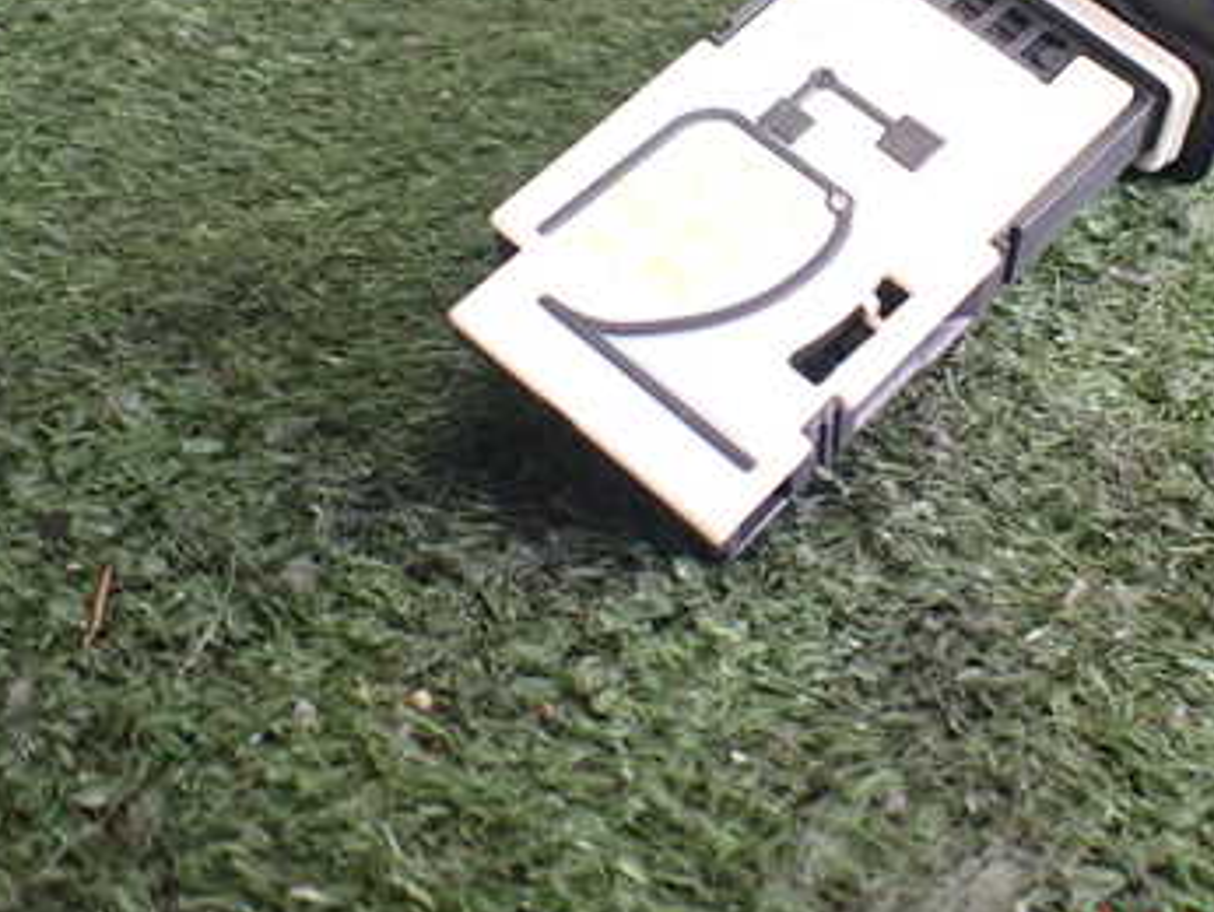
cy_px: 203
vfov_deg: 27.6
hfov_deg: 36.3
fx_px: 1825
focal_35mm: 52
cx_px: 839
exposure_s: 1/125
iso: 800
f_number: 2.3
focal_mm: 5.4
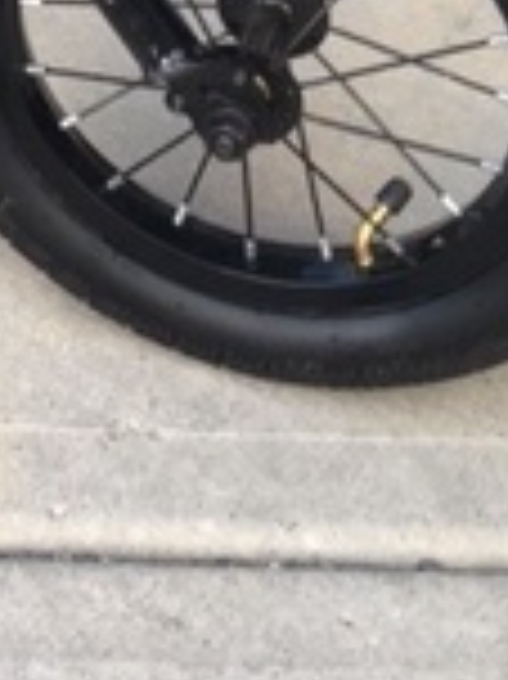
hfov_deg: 11.1
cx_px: -445
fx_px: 2410
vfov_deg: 14.4
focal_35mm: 123
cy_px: -491
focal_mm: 4.15
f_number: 2.2
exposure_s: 1/60
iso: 25
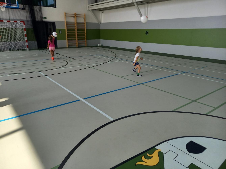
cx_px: 113
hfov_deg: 69.4
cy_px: 84
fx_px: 163
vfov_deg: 54.9
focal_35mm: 25
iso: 50
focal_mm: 4.65
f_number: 1.8
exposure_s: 1/163
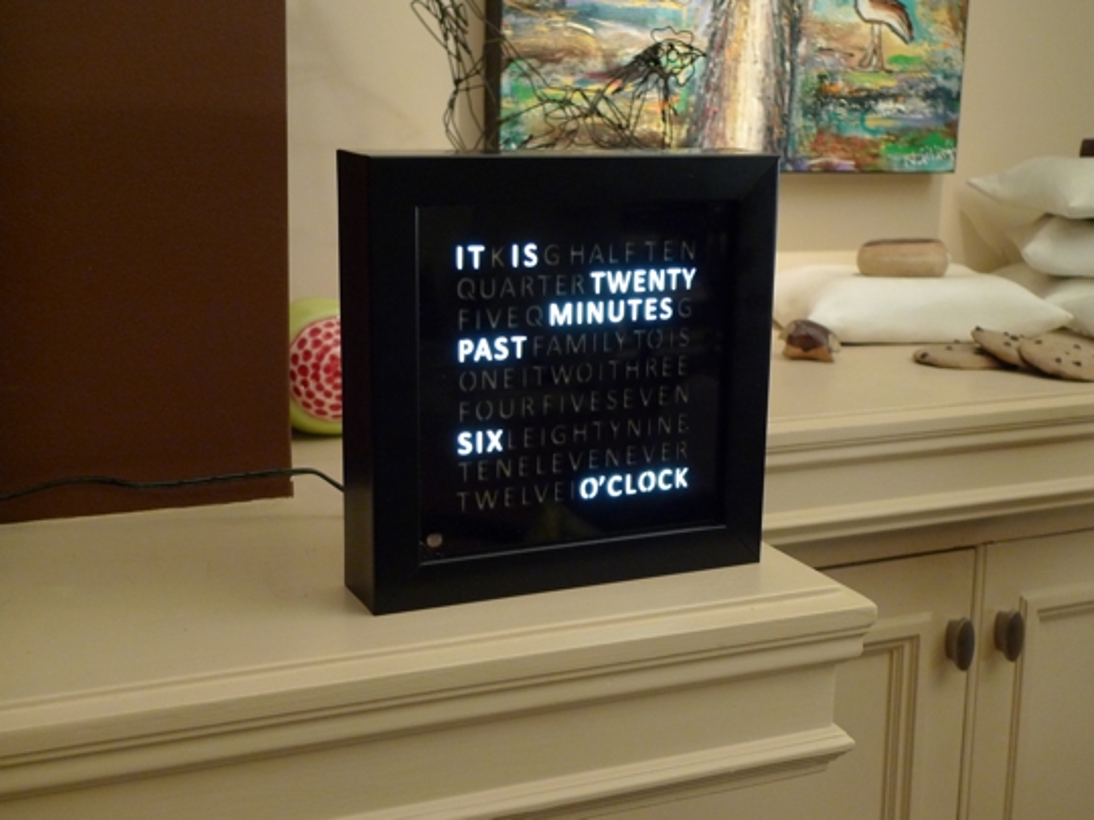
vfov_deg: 32.9
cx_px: 547
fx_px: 1391
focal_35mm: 44
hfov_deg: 42.9
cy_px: 410
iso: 400
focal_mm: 9.3
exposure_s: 1/20
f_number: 2.5
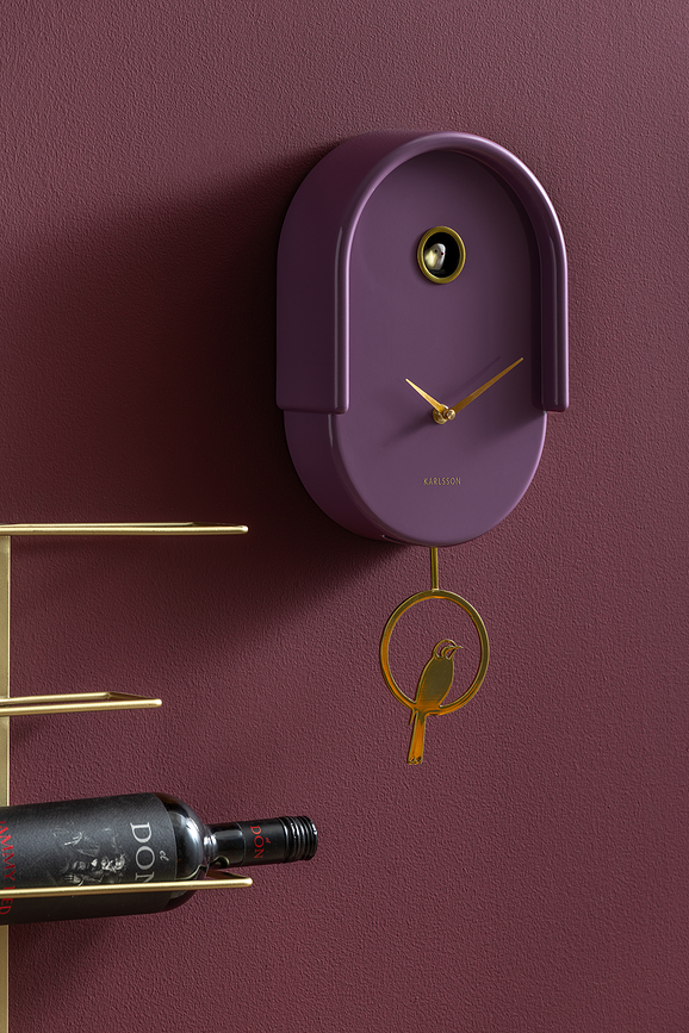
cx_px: 344
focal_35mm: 160
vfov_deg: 12.8
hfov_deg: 8.6
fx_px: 4593
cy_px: 516
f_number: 7.1
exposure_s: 1/100
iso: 31
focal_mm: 160
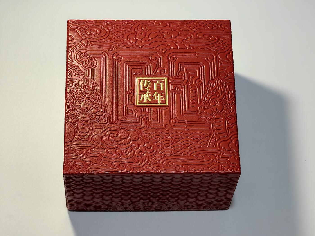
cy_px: 118
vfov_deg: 15.6
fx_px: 864
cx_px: 158
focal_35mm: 95
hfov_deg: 20.7
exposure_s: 1/52.6
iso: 250
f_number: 2
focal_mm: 5.75
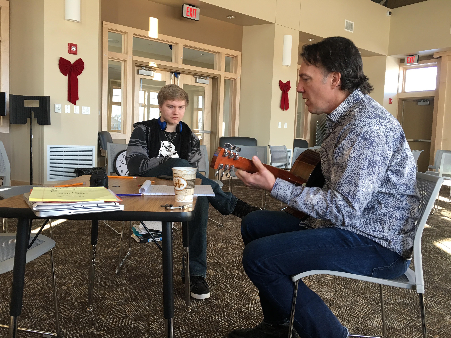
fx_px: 378
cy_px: 169
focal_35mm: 29
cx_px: 226
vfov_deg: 48.2
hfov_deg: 61.7
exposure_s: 1/30
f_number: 2.2
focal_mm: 4.15
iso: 32
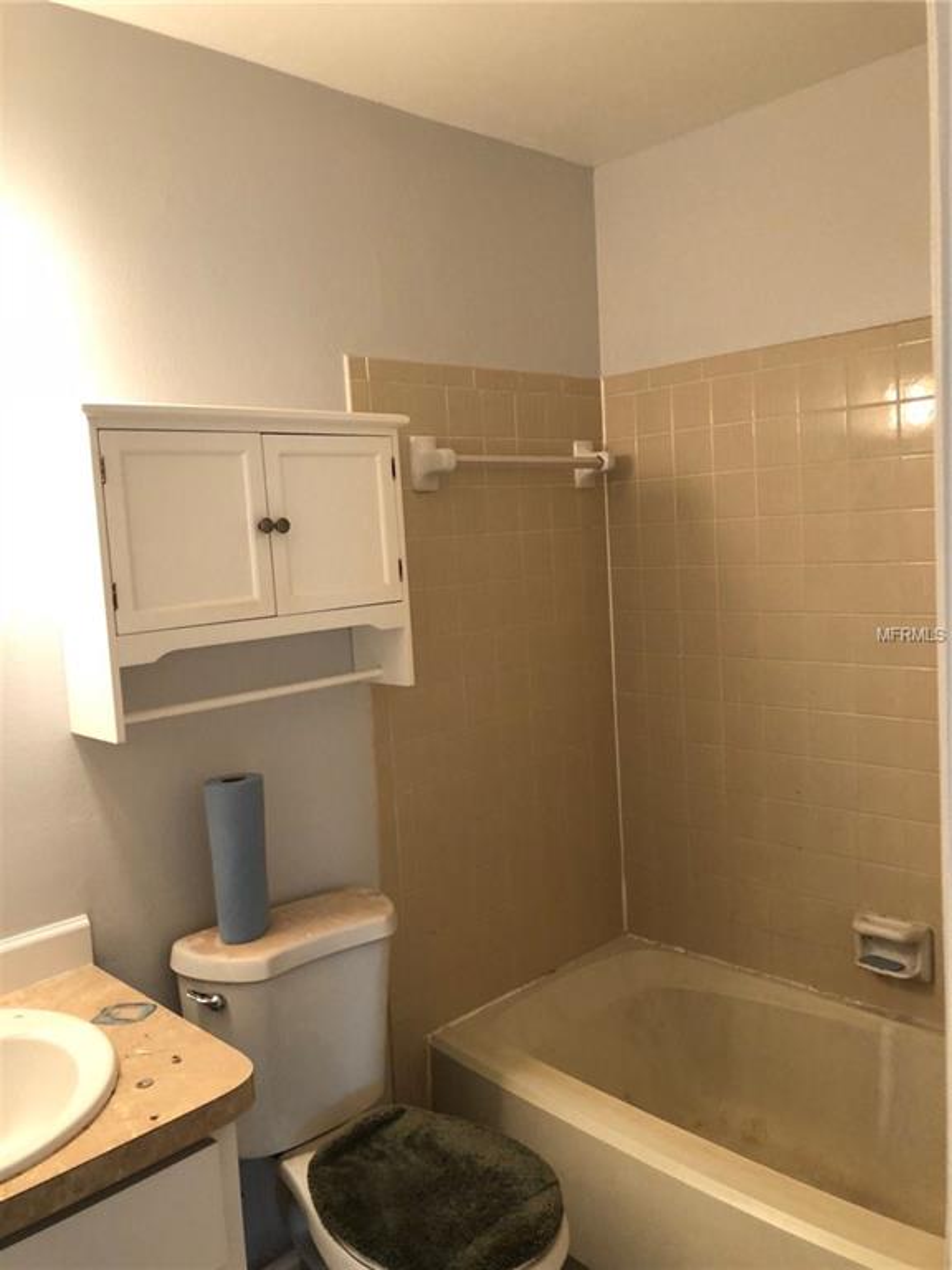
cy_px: 635
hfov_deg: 49.7
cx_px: 476
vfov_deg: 63.4
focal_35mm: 28
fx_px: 1027
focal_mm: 3.99
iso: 50
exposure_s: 1/15
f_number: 1.8
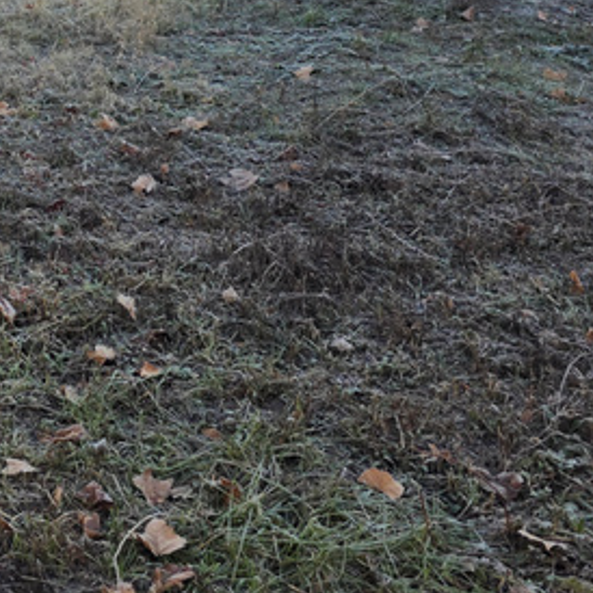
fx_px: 1473
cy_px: -82
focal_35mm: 76
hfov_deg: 20.9
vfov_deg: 21.4
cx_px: -154
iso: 80
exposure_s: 1/3647
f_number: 1.7
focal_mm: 6.3
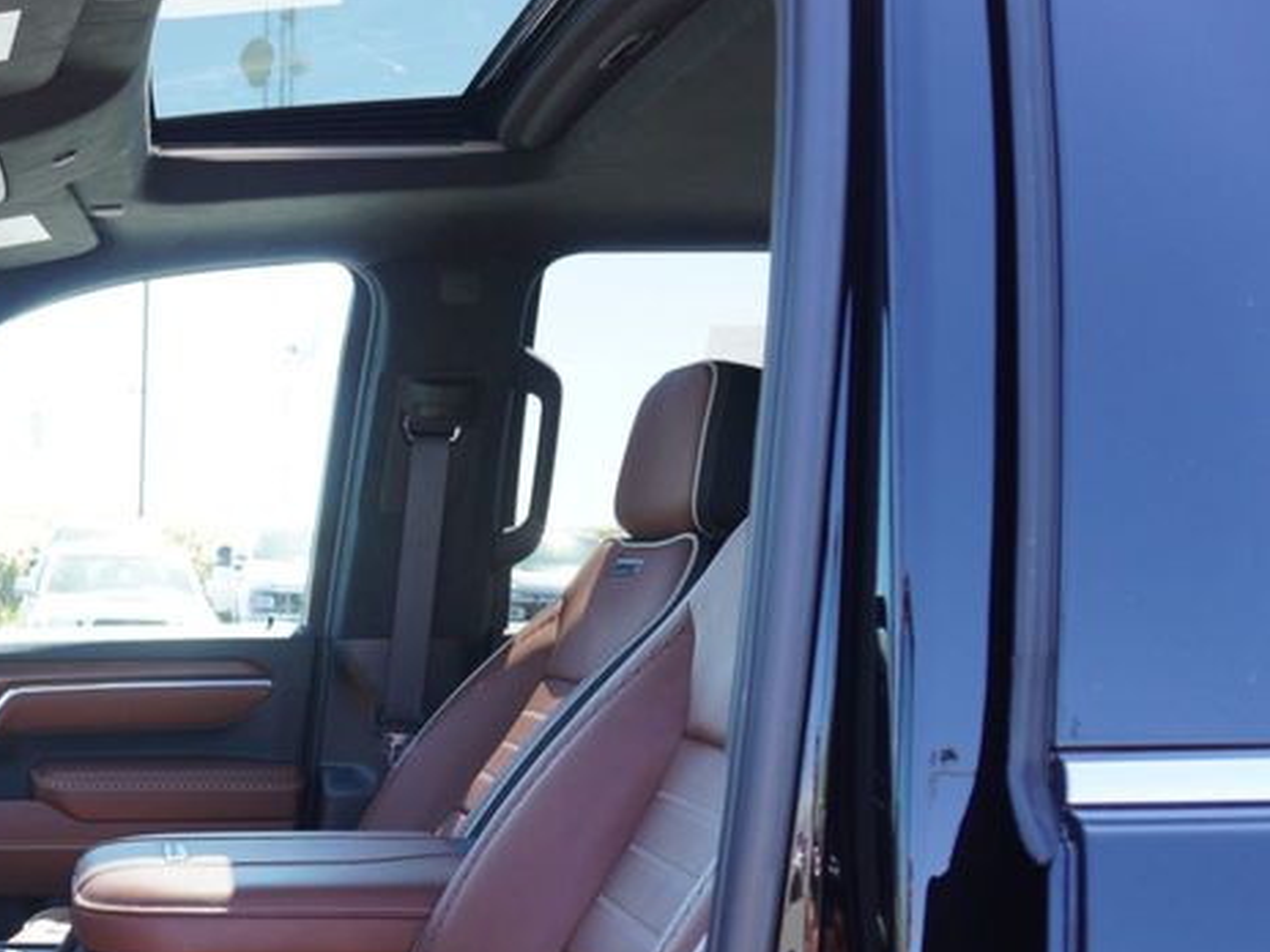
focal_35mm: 51
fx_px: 1871
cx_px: -79
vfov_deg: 27.2
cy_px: 914
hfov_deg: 33.4
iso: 100
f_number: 4
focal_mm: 16
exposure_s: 1/60
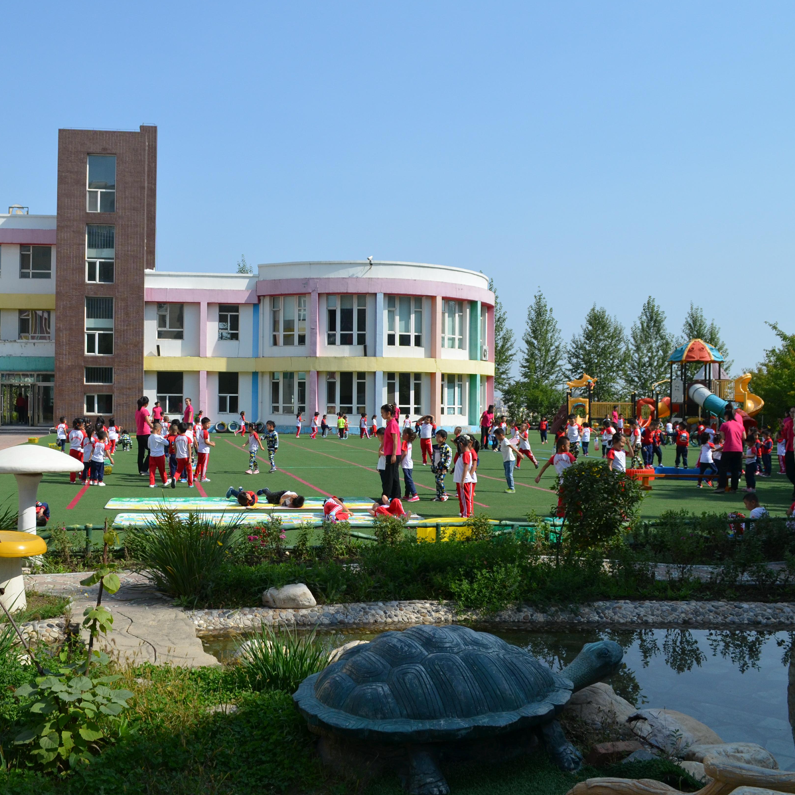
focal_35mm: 35
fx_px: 909
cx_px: 307
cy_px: 393
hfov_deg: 46.9
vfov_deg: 47.2
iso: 400
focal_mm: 18
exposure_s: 1/1600
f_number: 6.3
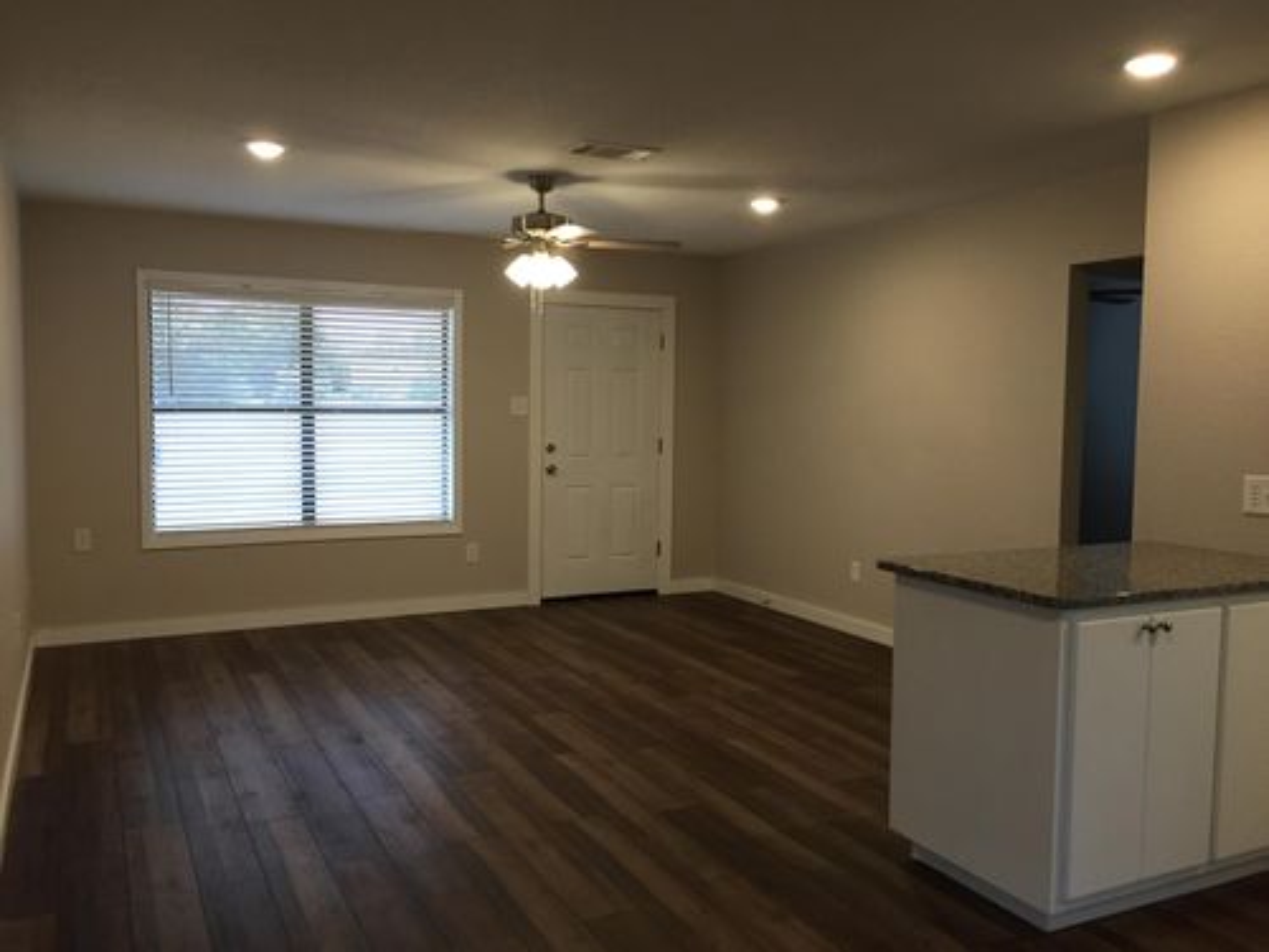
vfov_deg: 48.2
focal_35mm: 29
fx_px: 1063
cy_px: 476
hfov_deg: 61.7
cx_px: 634
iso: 50
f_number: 2.2
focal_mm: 4.15
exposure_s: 1/30
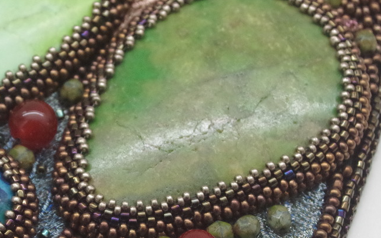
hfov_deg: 11.7
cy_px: 171
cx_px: 24
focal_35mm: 177
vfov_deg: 7.4
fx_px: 1837
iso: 3200
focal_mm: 50
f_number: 8
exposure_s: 1/100
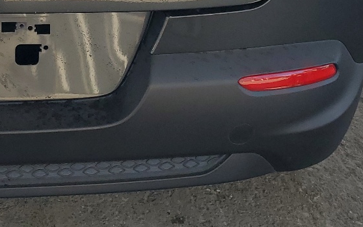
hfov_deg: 24.5
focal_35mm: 79
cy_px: -157
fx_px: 782
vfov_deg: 14.8
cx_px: -27
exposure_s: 1/435
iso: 50
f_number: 1.5
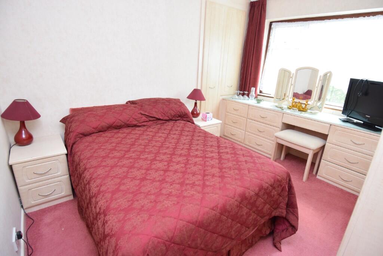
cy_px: 128
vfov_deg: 67.5
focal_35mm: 18
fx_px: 192
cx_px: 192
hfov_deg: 90.0
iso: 560
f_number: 4
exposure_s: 1/60
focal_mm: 12
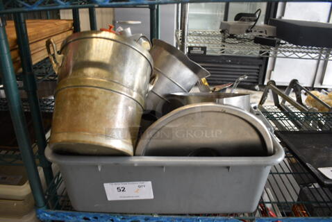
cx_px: 166
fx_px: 249
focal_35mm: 27
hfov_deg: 67.3
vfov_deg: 48.1
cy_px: 111
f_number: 4.5
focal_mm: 18
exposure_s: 1/40
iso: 400
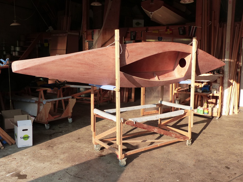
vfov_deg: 41.8
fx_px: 239
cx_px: 119
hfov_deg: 54.0
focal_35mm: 34
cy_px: 89
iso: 160
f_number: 4
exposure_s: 1/320
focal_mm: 5.9
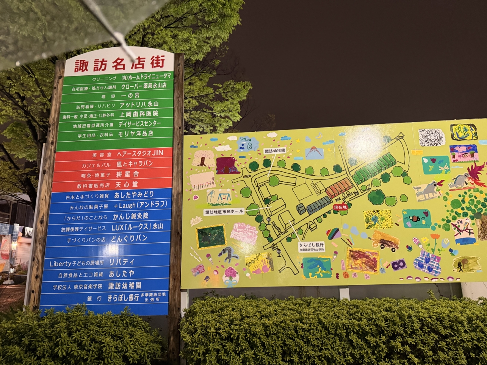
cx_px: 244
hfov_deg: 71.6
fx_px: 338
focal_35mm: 24
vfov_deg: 56.8
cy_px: 182
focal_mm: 6.76
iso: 800
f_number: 1.78
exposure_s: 1/33
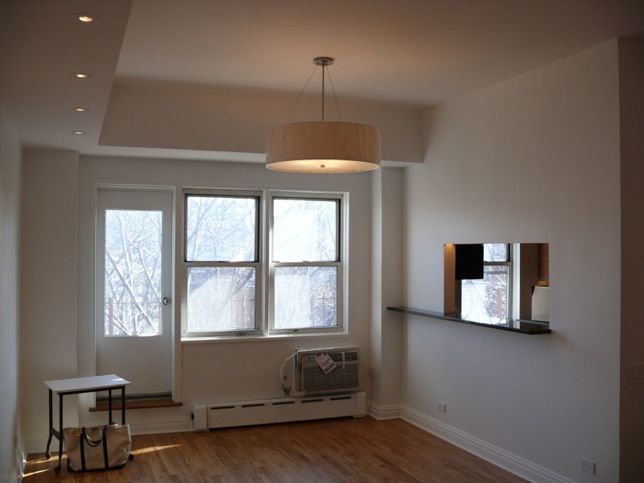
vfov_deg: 40.7
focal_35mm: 35
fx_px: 651
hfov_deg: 52.6
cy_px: 242
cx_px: 322
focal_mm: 7.4
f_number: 2.8
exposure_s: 1/100
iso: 100
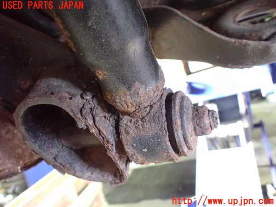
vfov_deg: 46.8
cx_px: 138
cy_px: 104
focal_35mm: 30
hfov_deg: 60.0
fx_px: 239
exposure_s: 1/30
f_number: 2.3
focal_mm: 5.4
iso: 1600
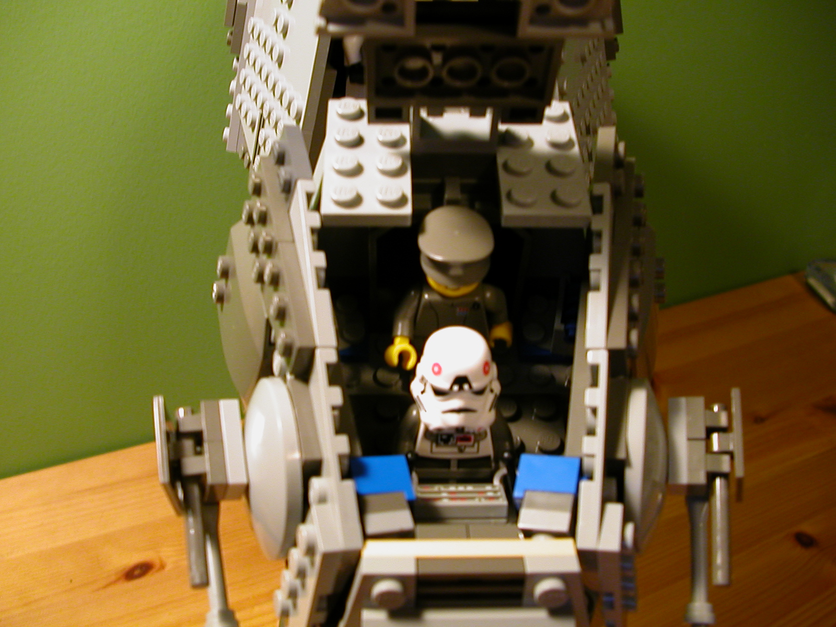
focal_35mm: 37
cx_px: 418
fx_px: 894
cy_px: 314
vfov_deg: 38.7
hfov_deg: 50.1
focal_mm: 5.6
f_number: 2.7
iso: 100
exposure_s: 1/8.8
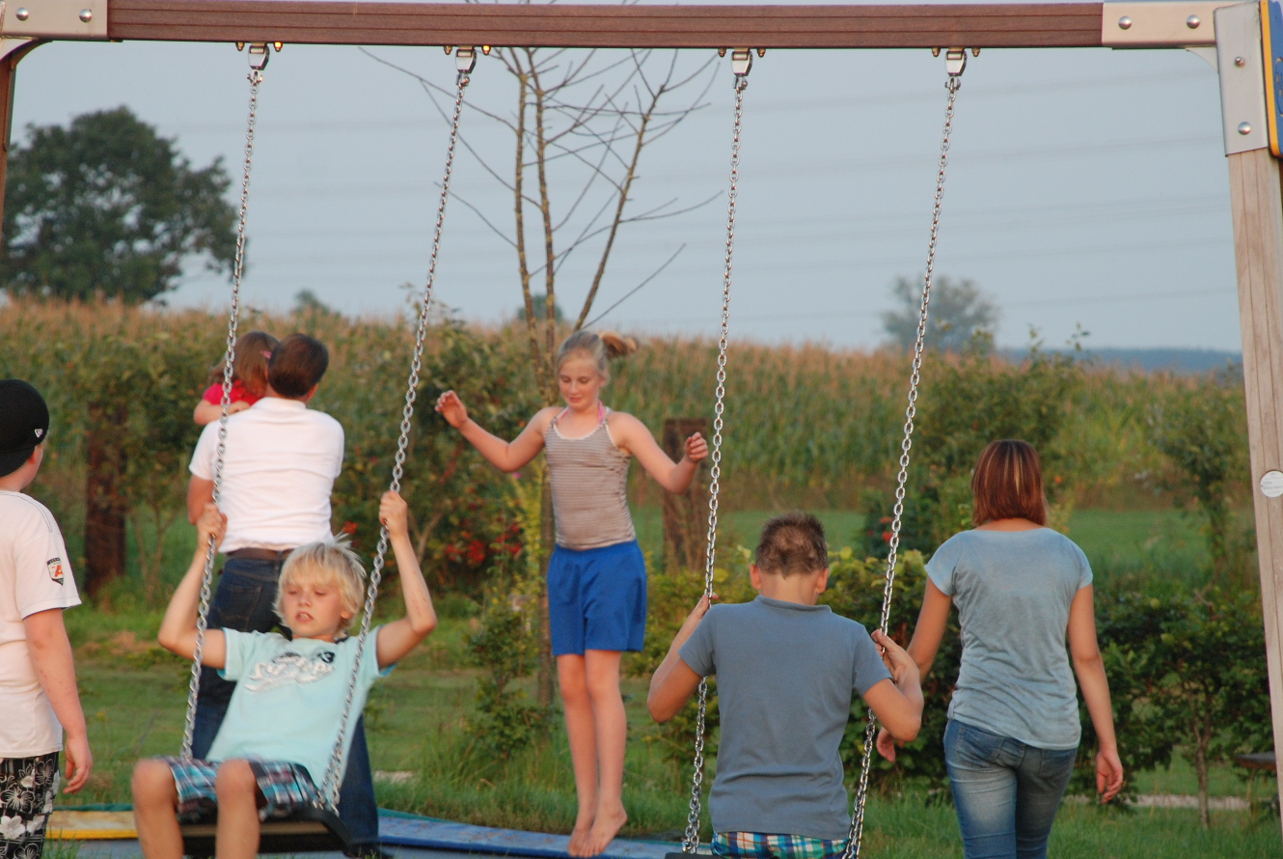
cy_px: 623
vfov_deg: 4.7
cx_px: 604
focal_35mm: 295
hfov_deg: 7.0
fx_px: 10515
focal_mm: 135
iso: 400
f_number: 5.6
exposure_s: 1/125
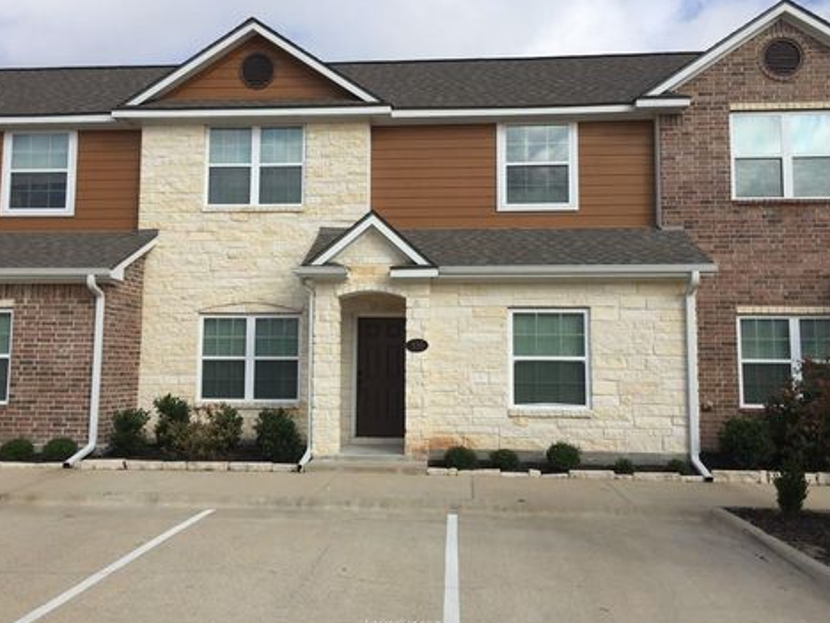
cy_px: 299
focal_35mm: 31
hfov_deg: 58.3
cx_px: 404
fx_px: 743
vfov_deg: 45.4
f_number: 2.2
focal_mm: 4.15
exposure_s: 1/2083
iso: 32
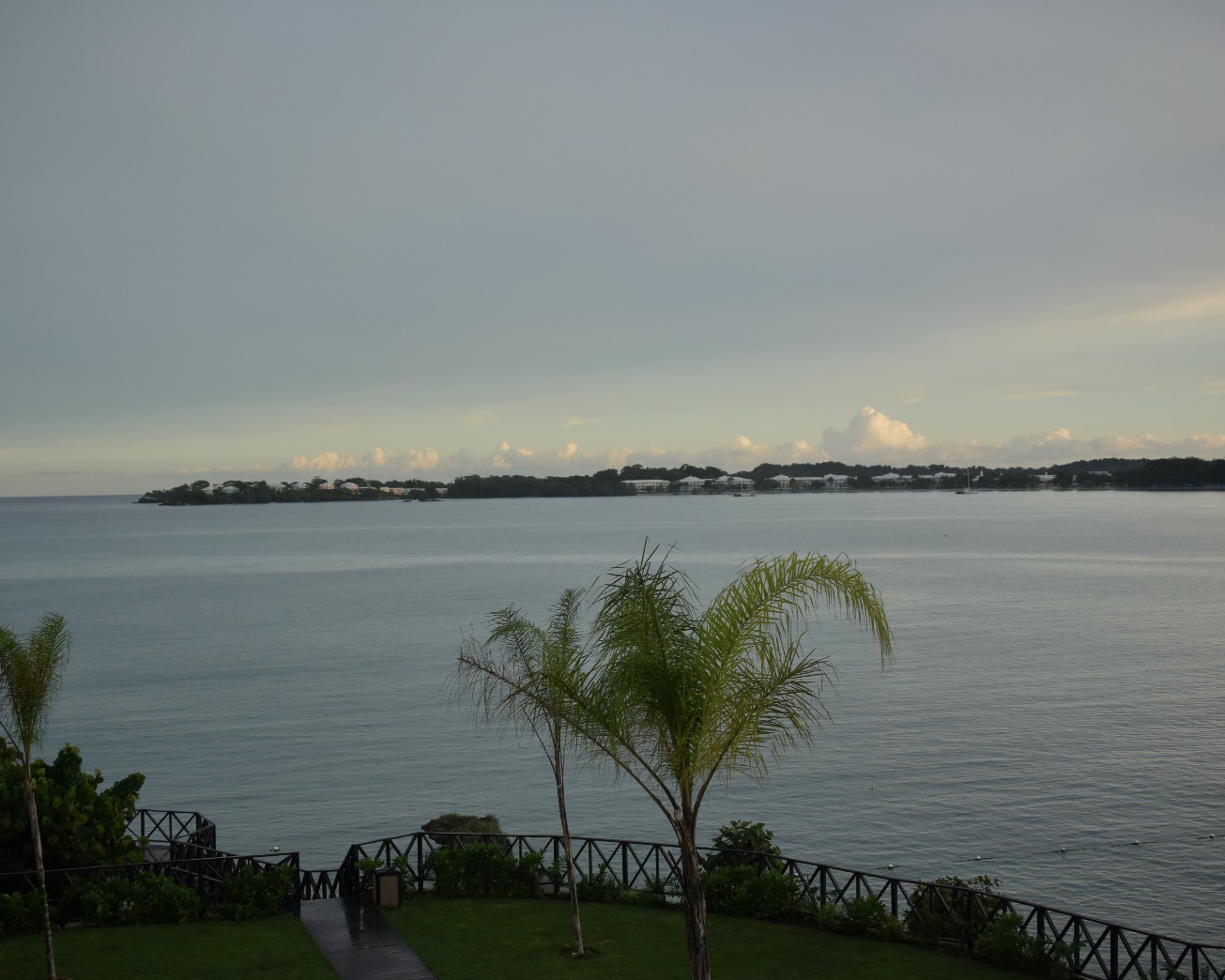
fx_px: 1668
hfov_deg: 40.3
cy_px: 497
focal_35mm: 46
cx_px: 565
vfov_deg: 32.7
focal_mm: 15
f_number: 4.2
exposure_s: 1/800
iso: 400
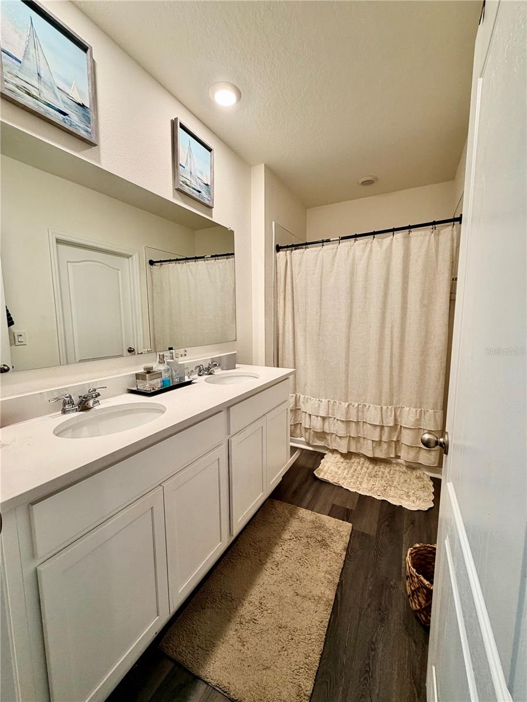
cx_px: 264
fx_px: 284
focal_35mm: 14
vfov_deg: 102.1
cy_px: 351
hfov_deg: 85.7
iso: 160
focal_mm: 2.22
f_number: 2.2
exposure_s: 1/60
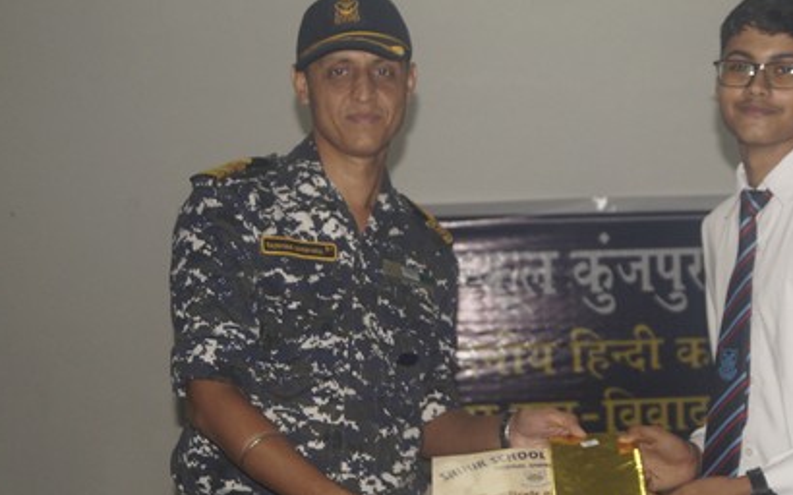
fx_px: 1577
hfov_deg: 27.8
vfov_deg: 17.8
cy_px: 249
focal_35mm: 73
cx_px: 592
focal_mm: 28
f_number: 4.5
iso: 800
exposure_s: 1/160
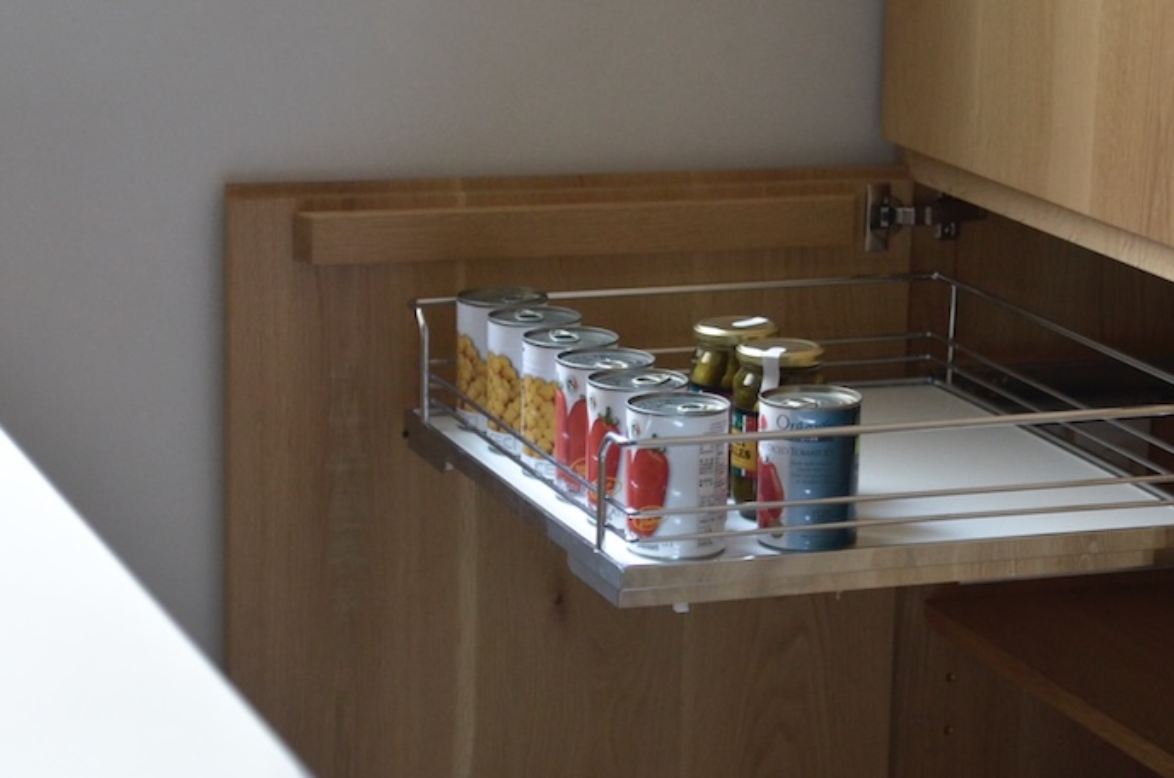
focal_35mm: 109
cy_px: 510
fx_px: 3548
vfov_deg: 12.5
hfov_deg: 18.8
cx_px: 636
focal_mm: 50
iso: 1000
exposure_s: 1/200
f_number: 2.8
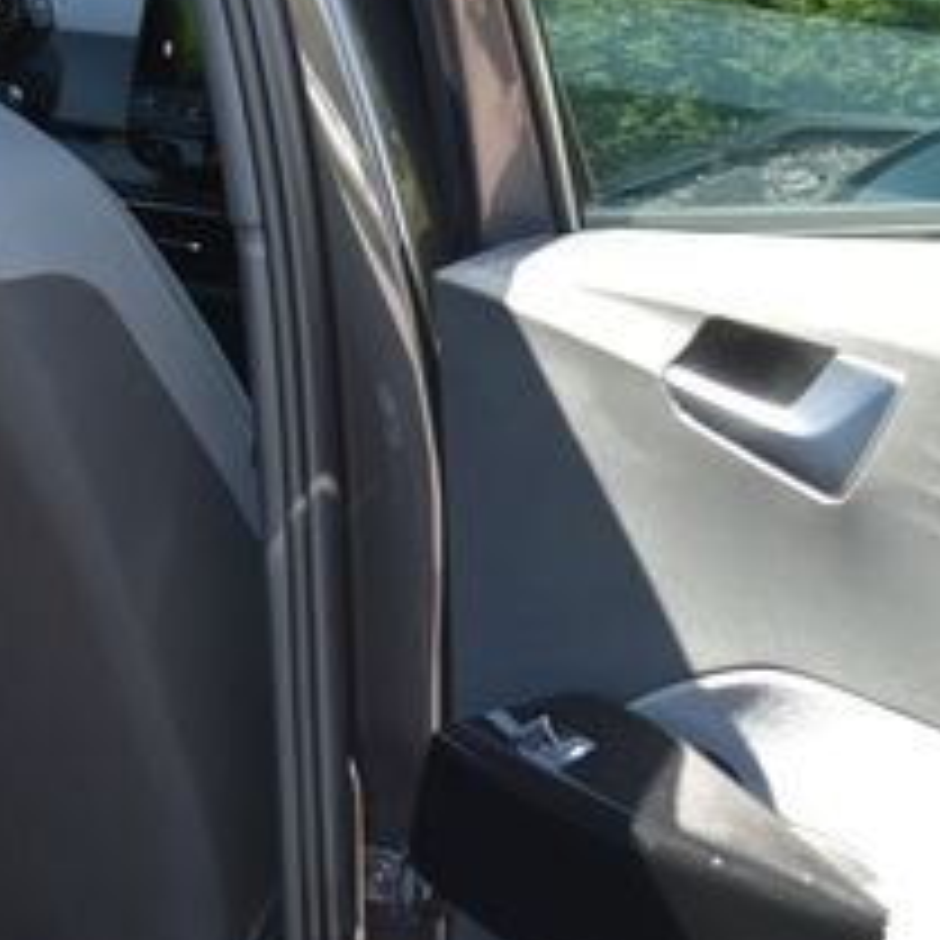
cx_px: 337
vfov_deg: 13.5
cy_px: 603
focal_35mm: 129
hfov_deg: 13.5
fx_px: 3963
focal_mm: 31
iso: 500
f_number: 5.6
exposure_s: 1/125
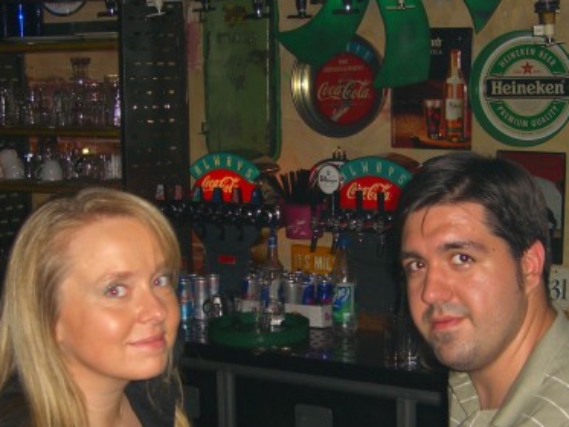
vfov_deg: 19.8
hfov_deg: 26.3
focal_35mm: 74
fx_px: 1217
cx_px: 314
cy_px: 300
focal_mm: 9.5
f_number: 3.1
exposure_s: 1/60
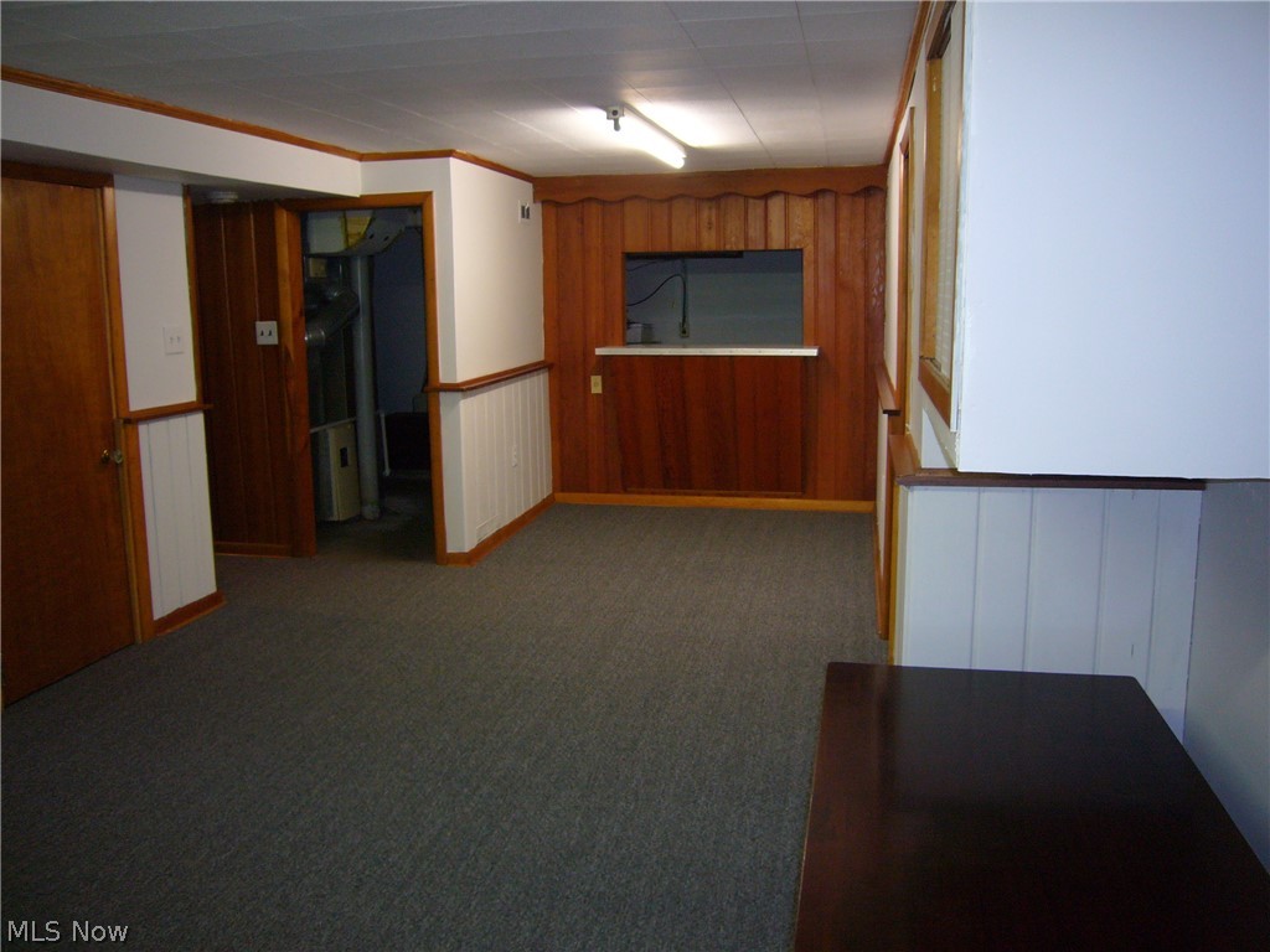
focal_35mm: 28
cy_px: 476
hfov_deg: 63.4
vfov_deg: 49.7
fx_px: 1027
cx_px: 635
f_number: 2.8
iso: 100
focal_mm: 4.6
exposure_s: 1/8
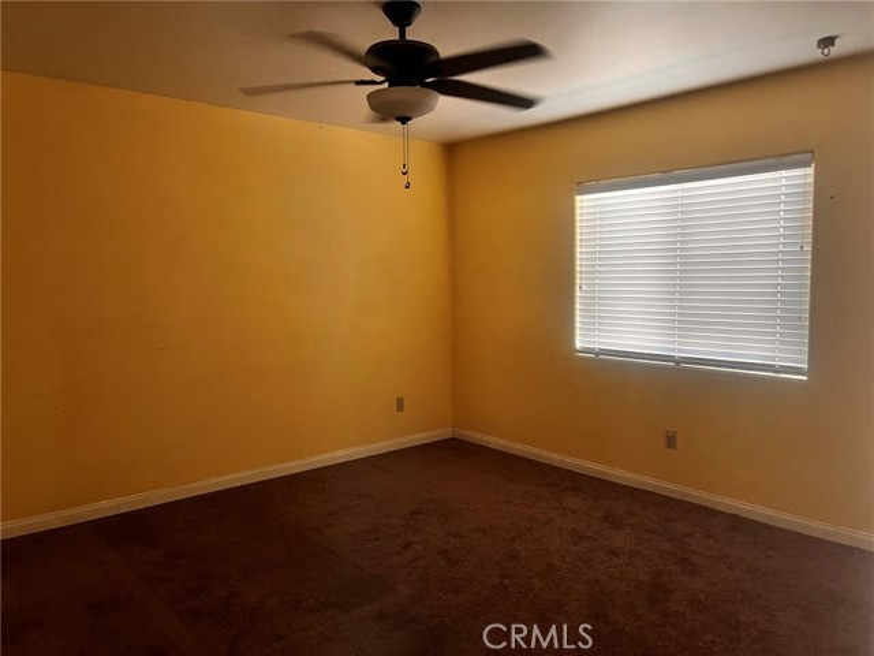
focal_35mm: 26
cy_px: 328
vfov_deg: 53.1
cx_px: 437
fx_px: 656
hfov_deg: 67.3
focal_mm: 5.1
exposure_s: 1/60
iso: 500
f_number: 1.6
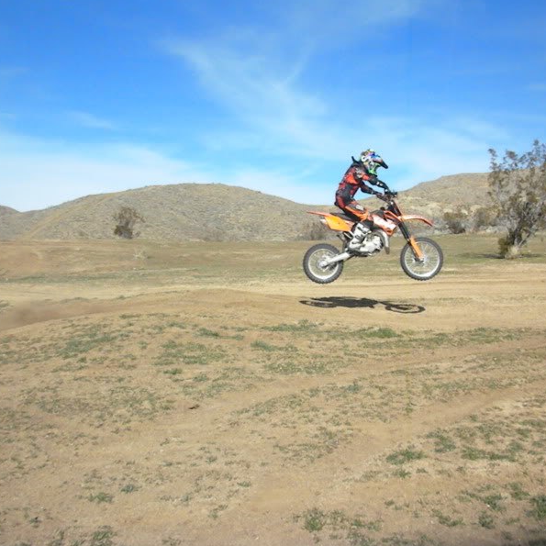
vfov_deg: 38.3
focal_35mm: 44
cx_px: 324
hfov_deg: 38.2
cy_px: 272
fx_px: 785
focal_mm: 6.6
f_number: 10
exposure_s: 1/1147
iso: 640
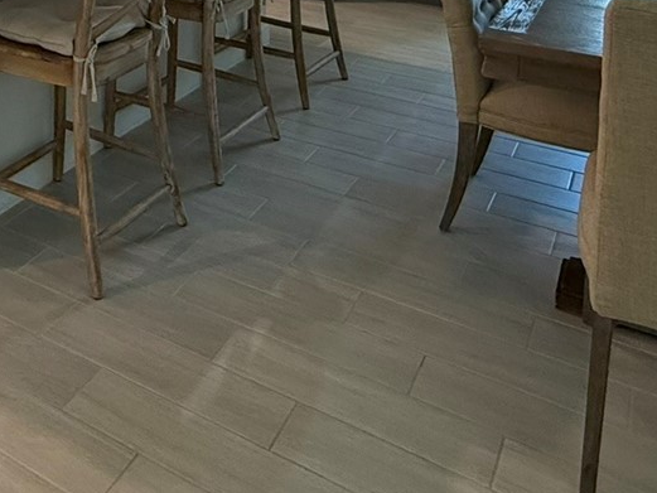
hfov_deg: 42.3
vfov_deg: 28.1
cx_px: 154
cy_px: -137
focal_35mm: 43
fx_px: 816
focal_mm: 2.22
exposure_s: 1/120
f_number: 2.2
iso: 500
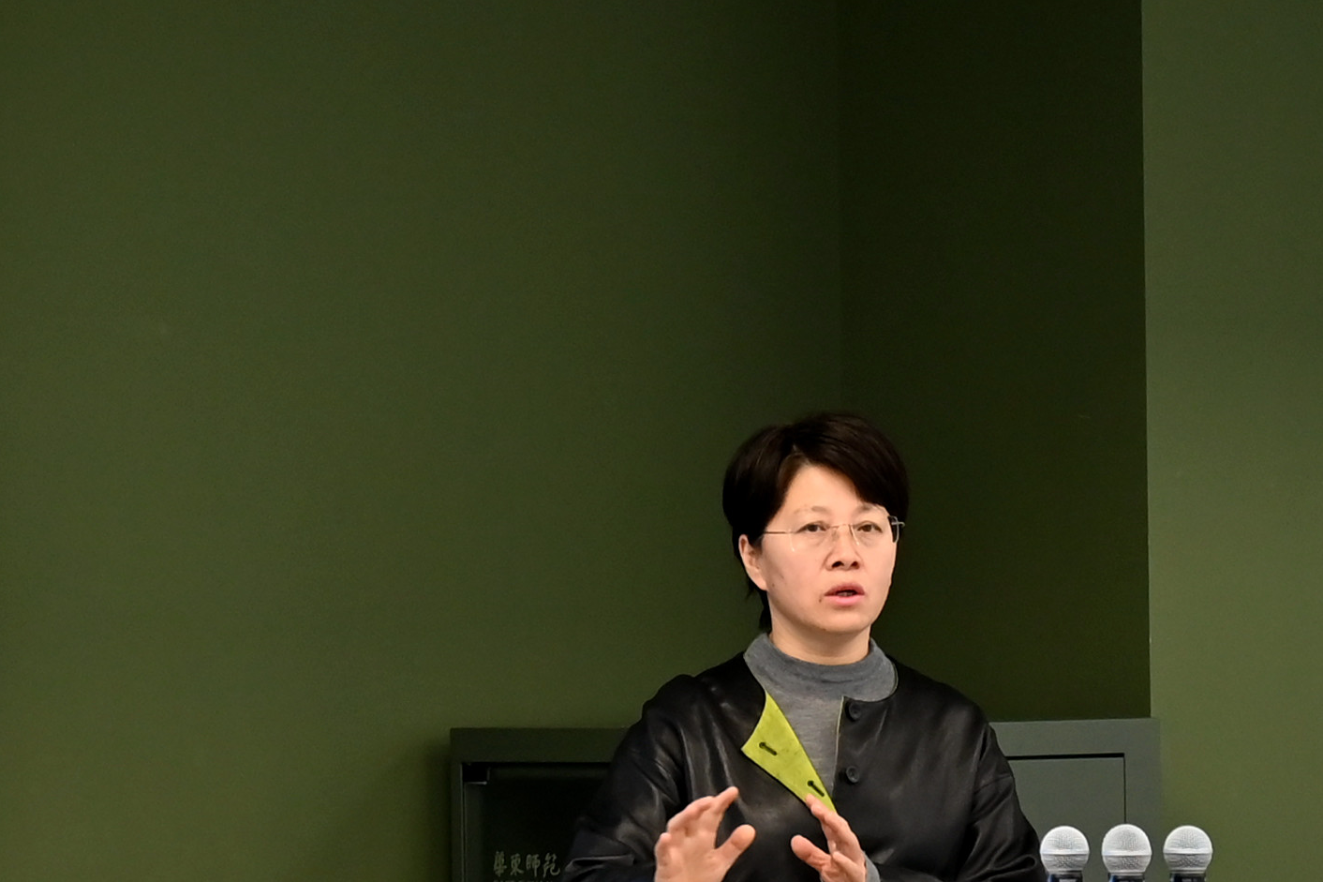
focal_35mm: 239
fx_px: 8782
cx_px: 465
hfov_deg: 8.6
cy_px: 919
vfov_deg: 5.7
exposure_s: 1/125
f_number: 4
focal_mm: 70
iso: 900
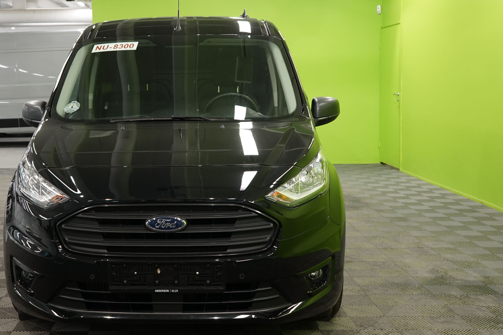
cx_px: 168
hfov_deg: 39.9
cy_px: 129
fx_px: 685
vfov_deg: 27.4
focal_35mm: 49
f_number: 7.1
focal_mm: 31
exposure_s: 1/25
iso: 500
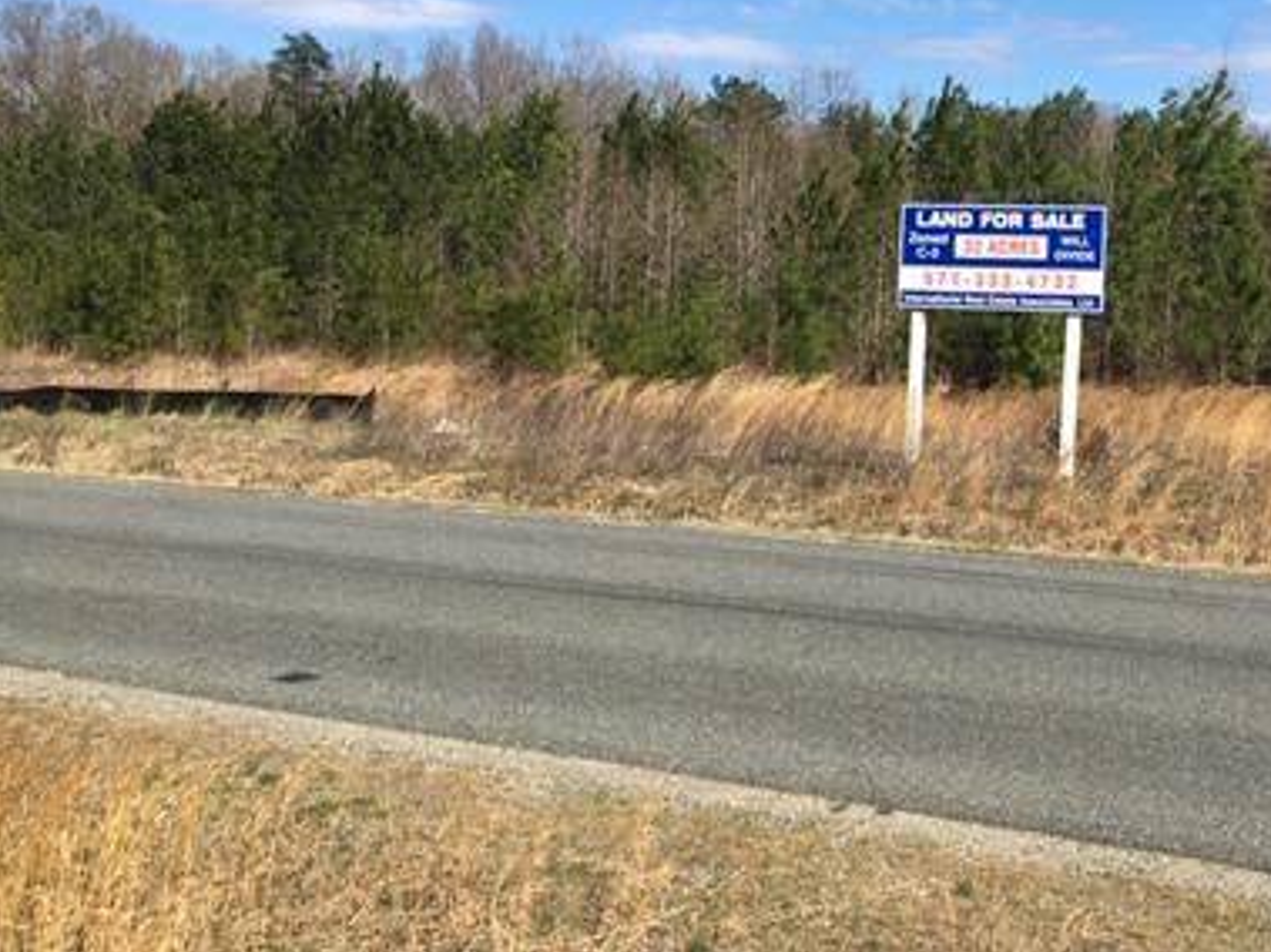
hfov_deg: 37.9
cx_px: 959
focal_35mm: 49
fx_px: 1799
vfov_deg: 29.4
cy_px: 312
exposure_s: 1/1876
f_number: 2.2
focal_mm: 4.15
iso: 25
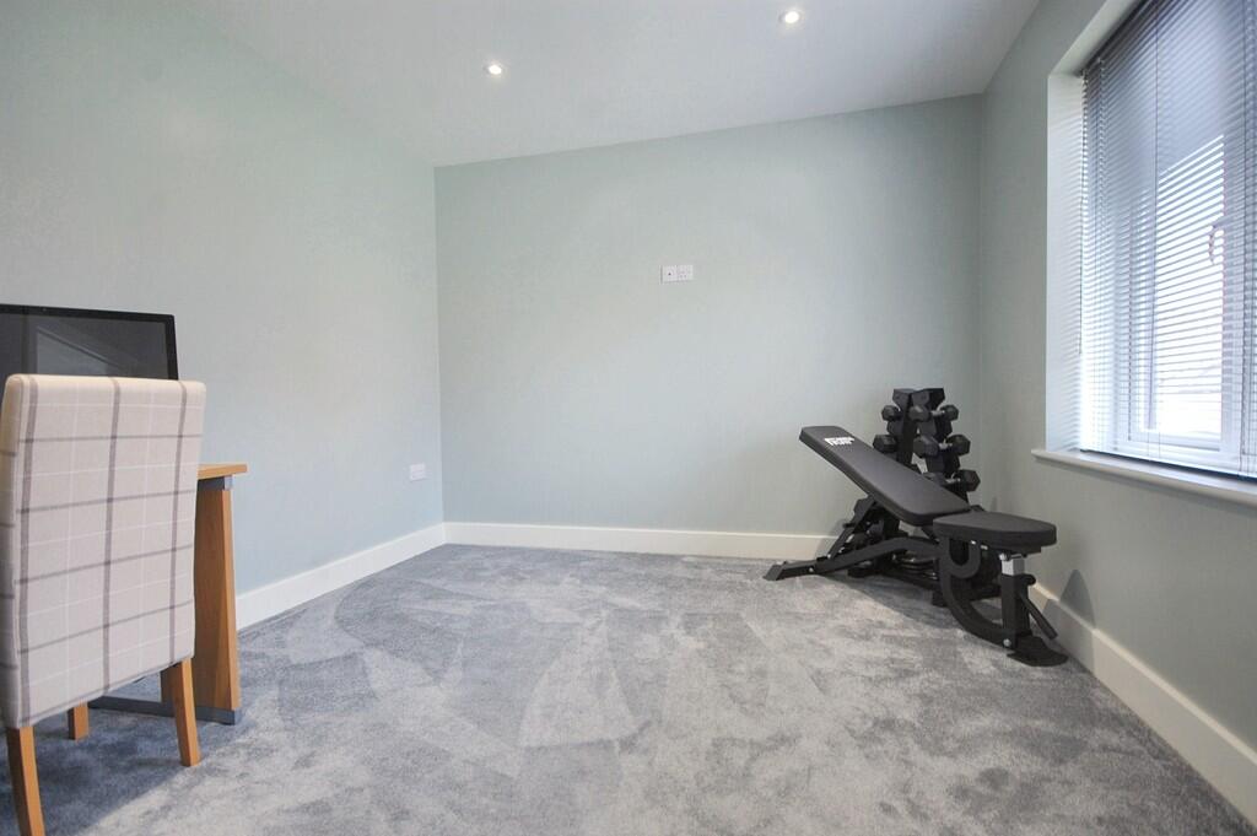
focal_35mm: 18
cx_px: 628
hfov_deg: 90.0
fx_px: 628
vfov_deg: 67.3
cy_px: 418
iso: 200
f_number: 4.5
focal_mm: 12
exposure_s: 1/15
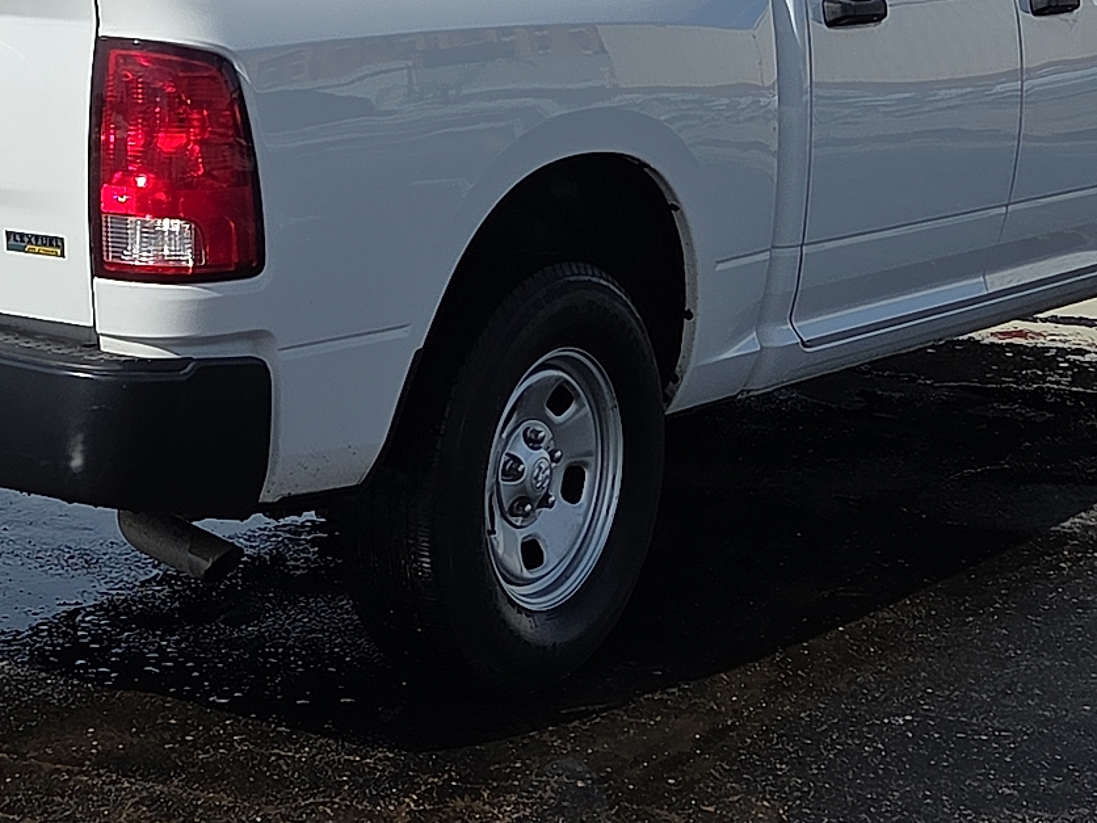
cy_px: 123
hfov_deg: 21.7
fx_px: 2852
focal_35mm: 90
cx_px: 332
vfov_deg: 16.3
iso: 50
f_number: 1.8
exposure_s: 1/10000
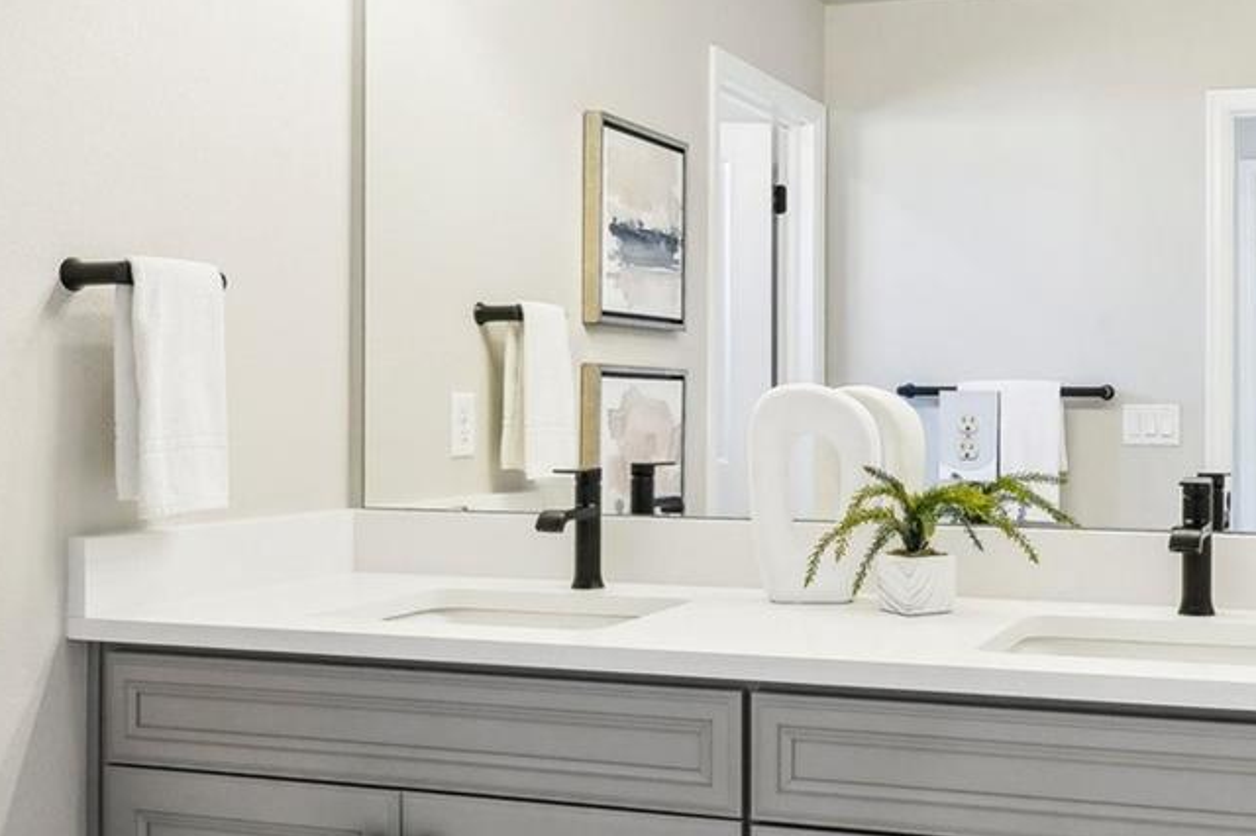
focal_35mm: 41
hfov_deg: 45.8
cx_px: 916
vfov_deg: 32.4
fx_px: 1438
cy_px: 377
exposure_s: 1/30
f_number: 9.5
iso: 320
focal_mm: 11
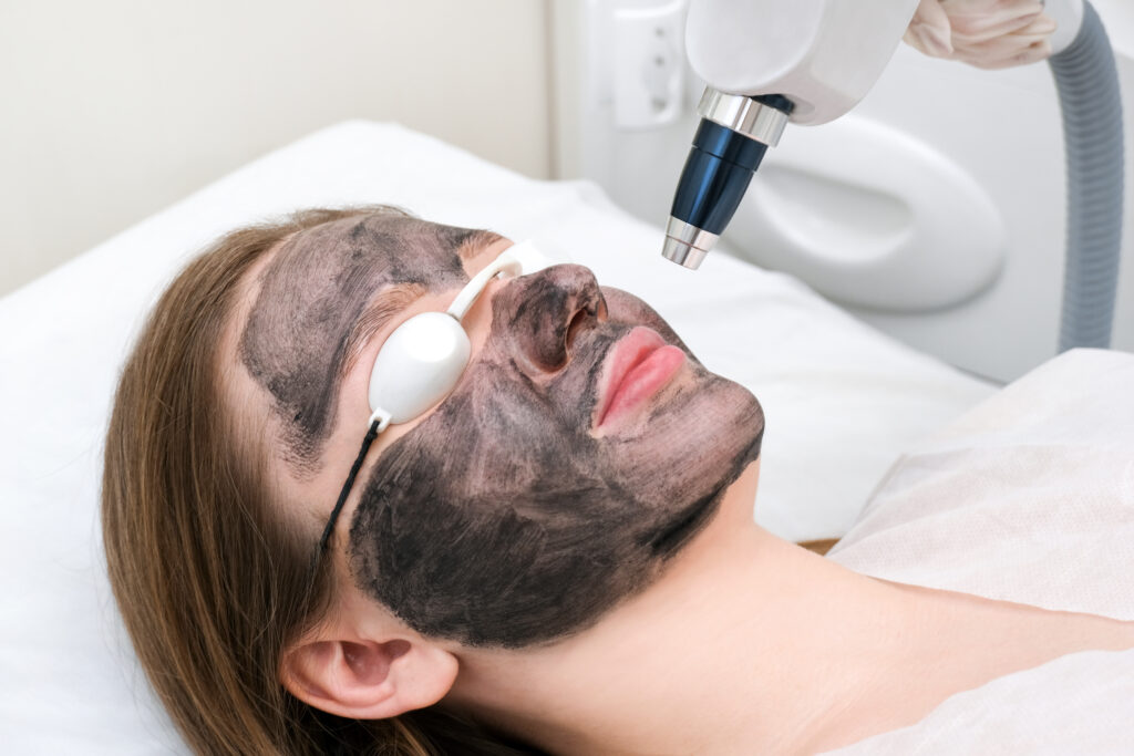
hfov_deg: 41.1
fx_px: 1512
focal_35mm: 48
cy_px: 378
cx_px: 567
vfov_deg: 28.1
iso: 320
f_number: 4.9
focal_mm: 32.3
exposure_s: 1/60
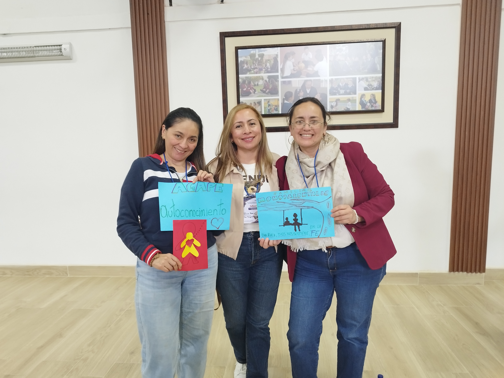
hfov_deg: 71.6
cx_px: 252
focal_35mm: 24
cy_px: 189
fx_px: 349
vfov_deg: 56.8
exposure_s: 1/40
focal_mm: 5.89
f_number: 1.89
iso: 530
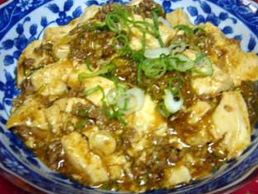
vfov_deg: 36.8
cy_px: 87
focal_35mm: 39
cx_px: 131
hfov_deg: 47.8
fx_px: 291
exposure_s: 1/8
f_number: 2.8
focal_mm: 5.8
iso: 80
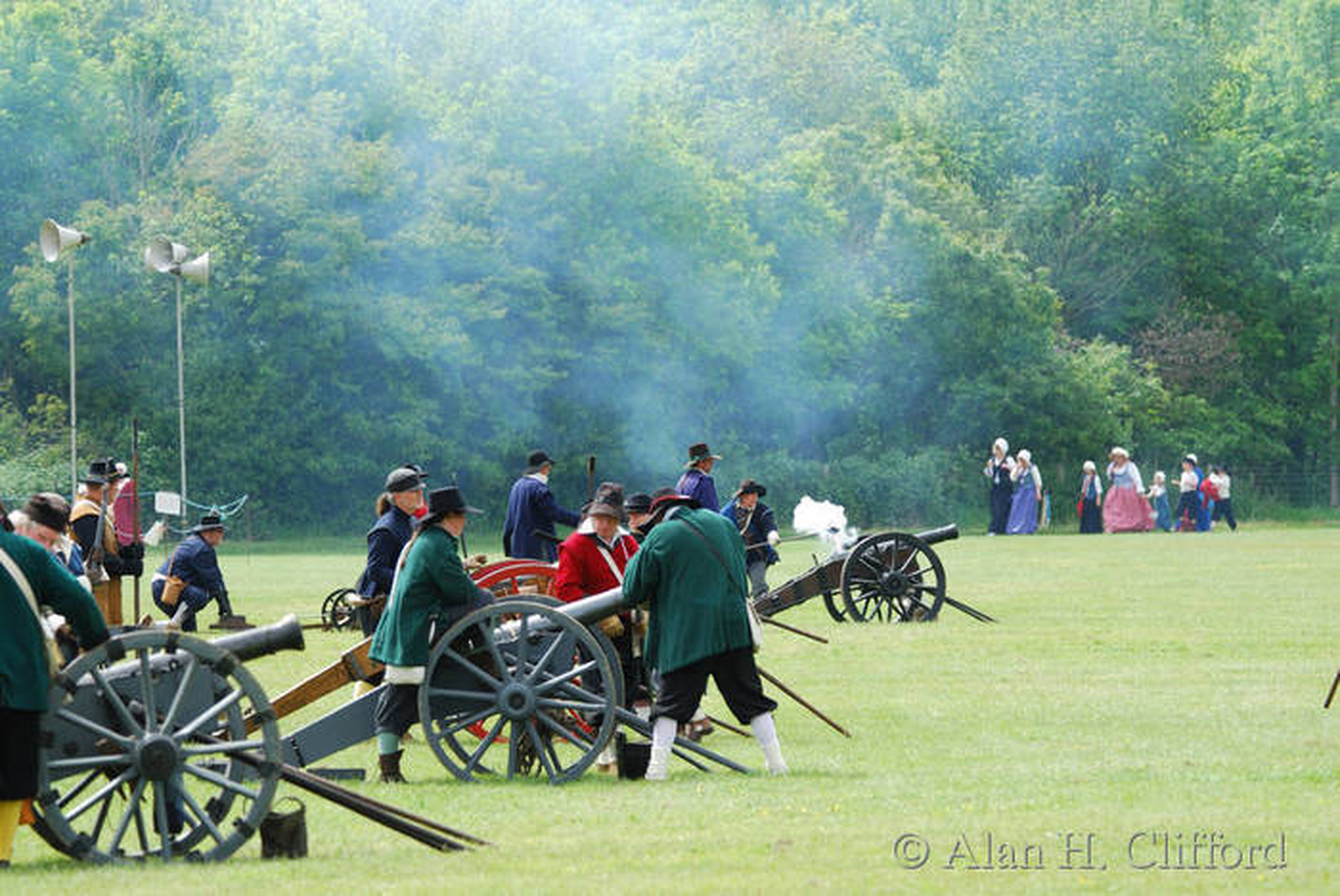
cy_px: 448
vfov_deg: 5.0
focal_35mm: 278
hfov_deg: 7.4
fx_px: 10337
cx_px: 670
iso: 160
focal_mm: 185
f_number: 5.3
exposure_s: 1/320
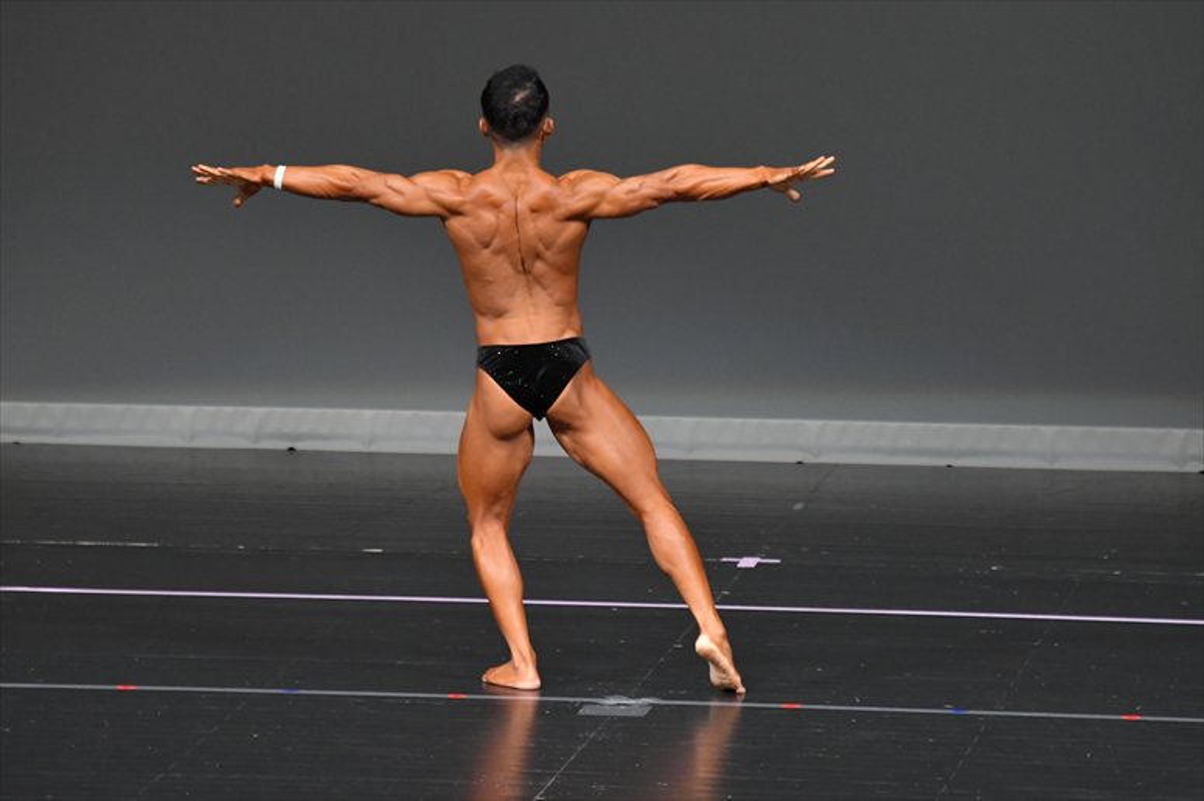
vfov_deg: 4.4
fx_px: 10530
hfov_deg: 6.5
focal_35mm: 315
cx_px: 602
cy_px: 400
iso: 4000
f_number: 5.6
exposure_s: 1/400
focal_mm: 210
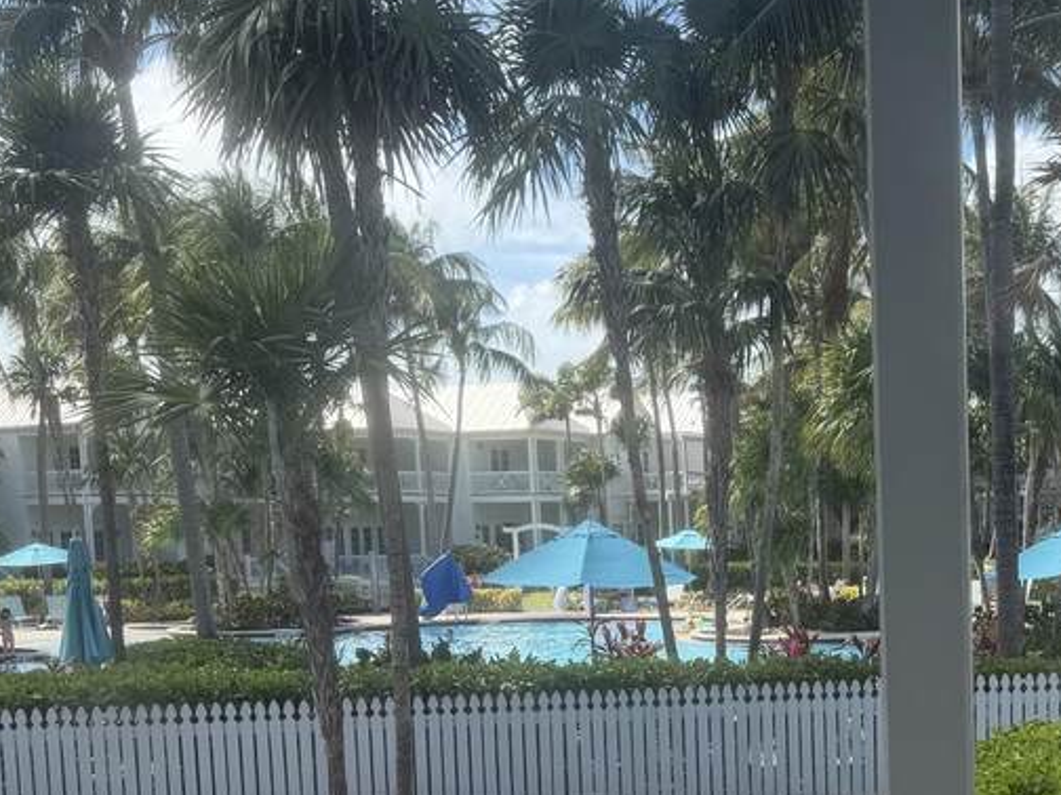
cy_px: 774
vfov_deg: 23.2
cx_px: 924
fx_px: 1870
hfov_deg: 30.5
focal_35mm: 61
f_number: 1.78
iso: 80
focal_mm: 6.76
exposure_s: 1/1901
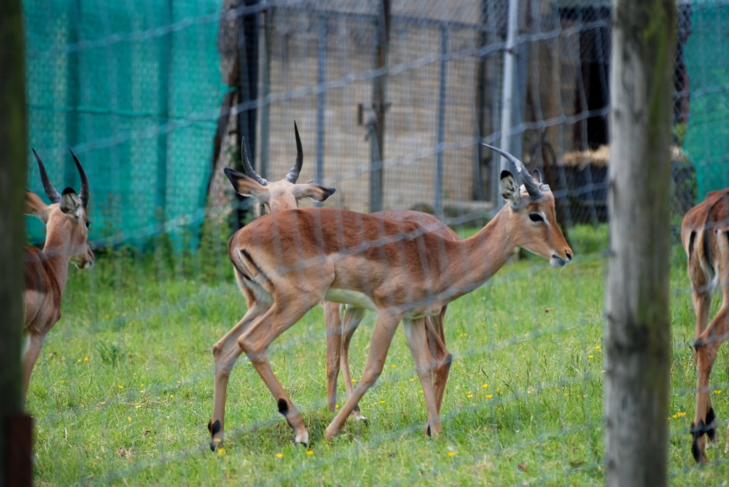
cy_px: 244
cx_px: 364
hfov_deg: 7.0
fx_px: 5929
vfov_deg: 4.7
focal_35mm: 292
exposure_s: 1/500
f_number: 5
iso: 180
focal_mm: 195
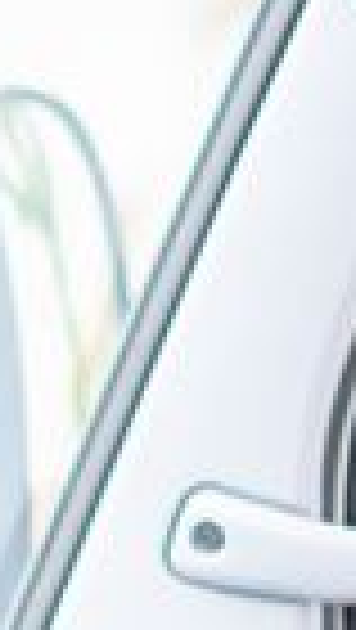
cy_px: 320
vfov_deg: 4.7
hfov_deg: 2.6
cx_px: 1451
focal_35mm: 458
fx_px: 7668
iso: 320
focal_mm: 85
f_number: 2.8
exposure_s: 1/320
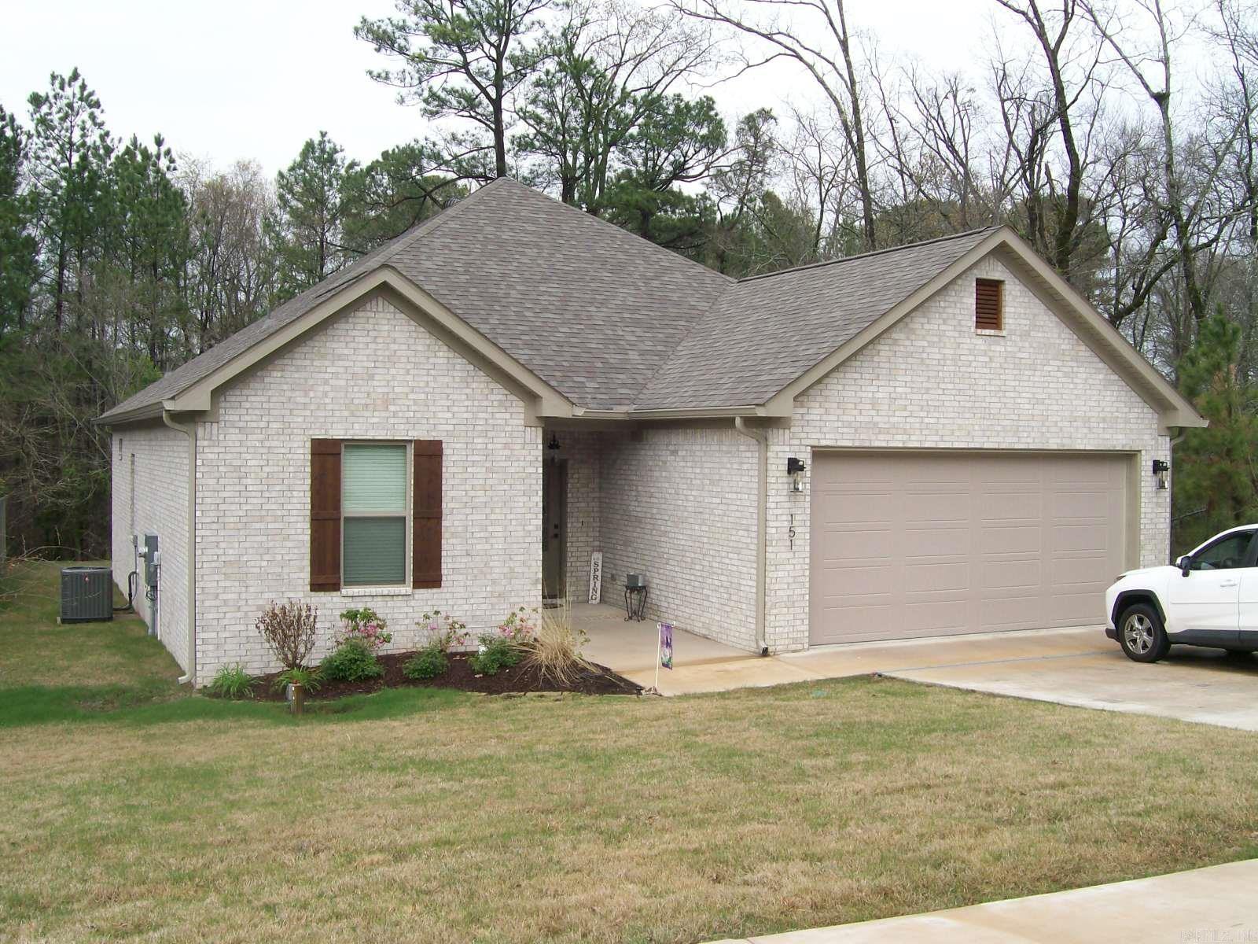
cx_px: 629
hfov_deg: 51.4
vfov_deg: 39.7
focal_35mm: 36
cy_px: 472
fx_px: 1308
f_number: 4.8
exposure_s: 1/286
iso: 80
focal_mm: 6
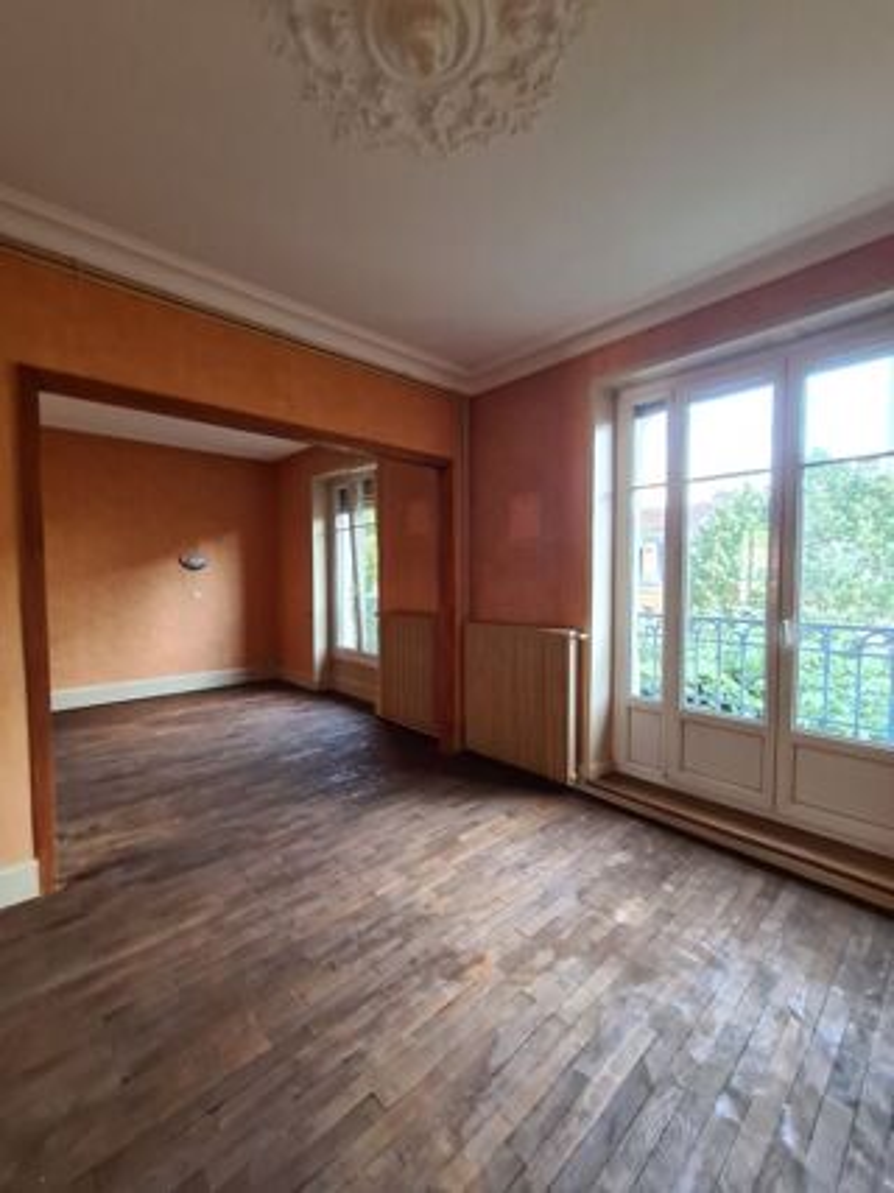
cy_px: 596
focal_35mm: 13
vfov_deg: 106.2
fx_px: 448
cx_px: 447
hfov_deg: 89.9
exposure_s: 1/50
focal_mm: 2.2
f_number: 2.2
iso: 200
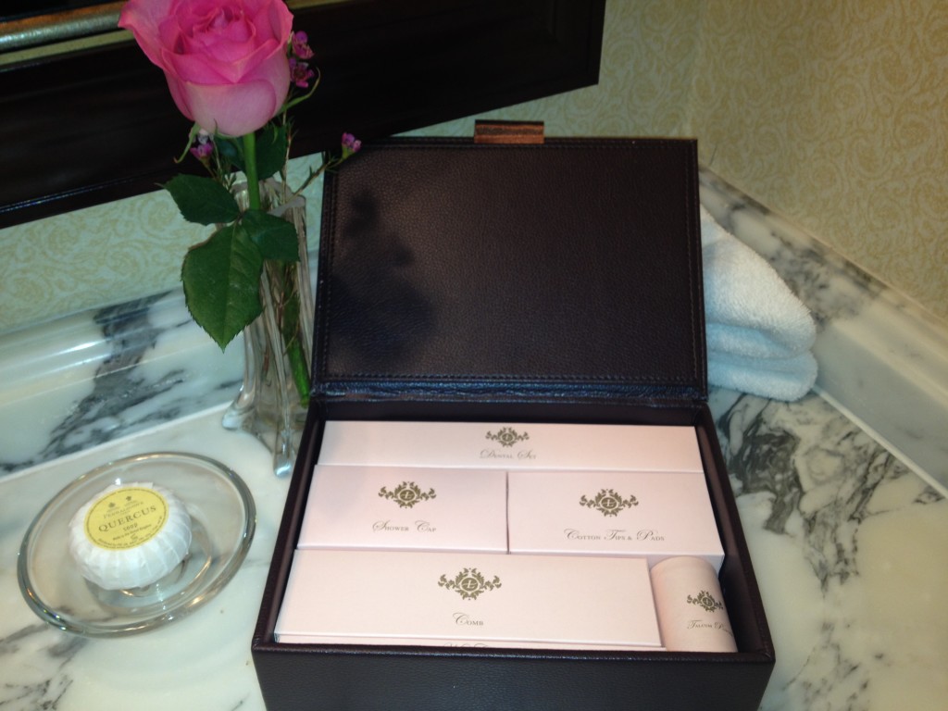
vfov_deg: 40.7
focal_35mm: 35
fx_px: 959
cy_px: 356
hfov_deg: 52.6
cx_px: 474
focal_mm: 4.28
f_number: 2.4
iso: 50
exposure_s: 1/27
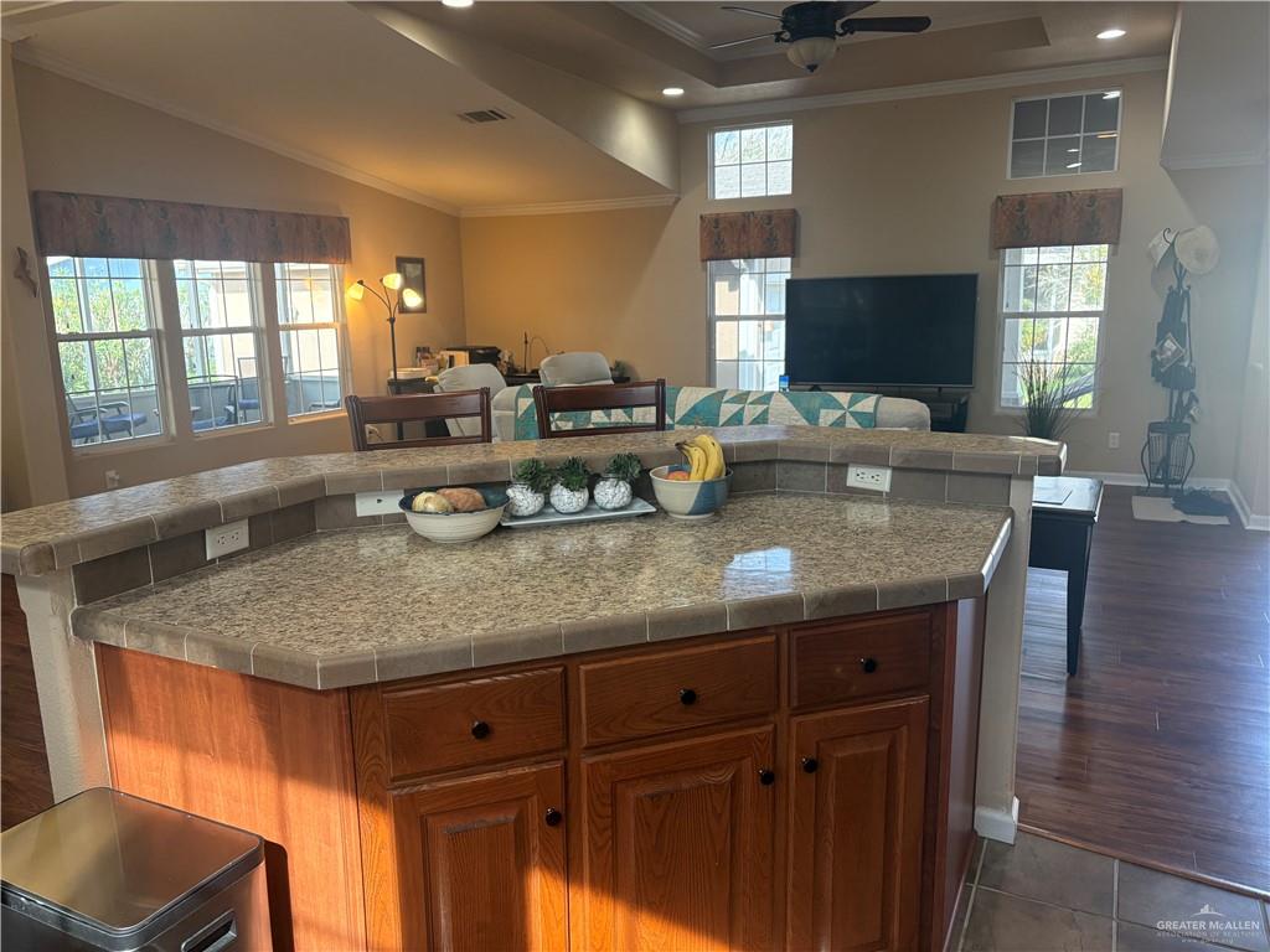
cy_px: 476
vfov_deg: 53.1
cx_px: 635
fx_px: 954
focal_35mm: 26
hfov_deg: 67.3
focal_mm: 5.96
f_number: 1.6
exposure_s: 1/120
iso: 160
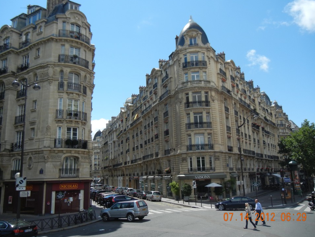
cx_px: 159
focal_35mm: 32
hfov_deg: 56.8
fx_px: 291
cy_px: 117
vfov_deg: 44.2
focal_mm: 5.4
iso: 160
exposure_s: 1/397
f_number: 7
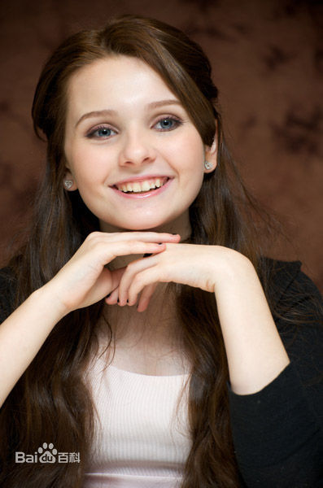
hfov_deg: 10.9
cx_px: 162
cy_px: 244
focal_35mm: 125
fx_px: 1691
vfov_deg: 16.4
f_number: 6.3
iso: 400
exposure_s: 1/60
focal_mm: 125
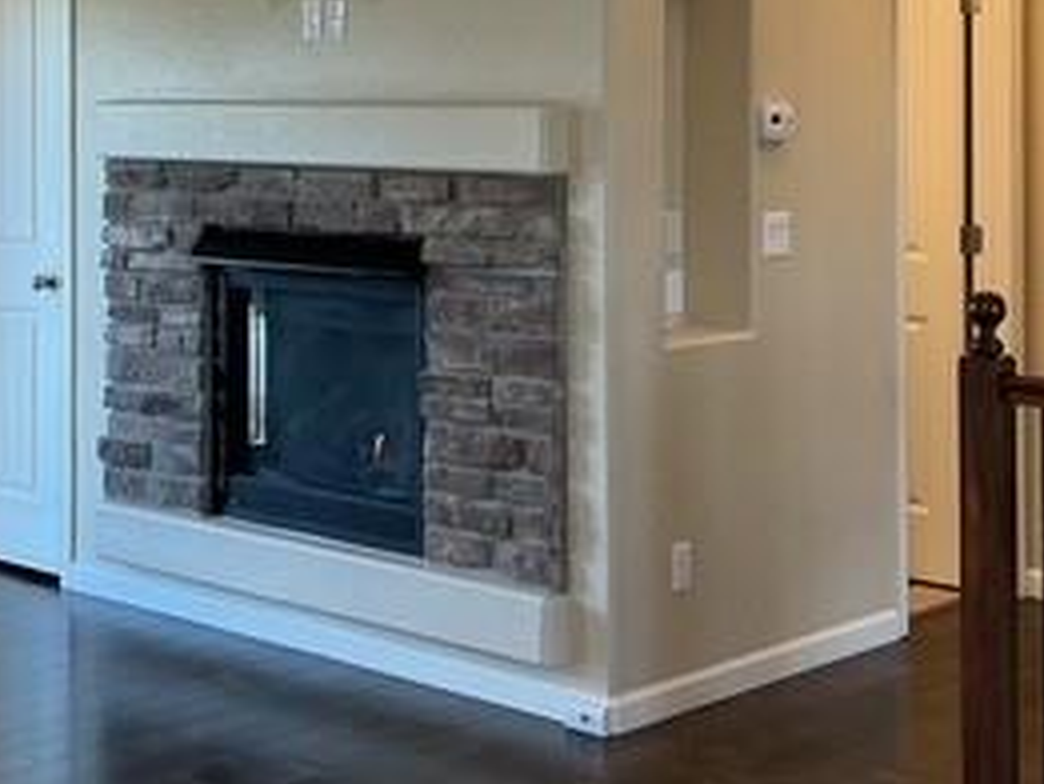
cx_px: 352
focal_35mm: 71
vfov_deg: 20.4
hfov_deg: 27.2
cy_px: 120
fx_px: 2142
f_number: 1.8
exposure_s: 1/120
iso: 64
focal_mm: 3
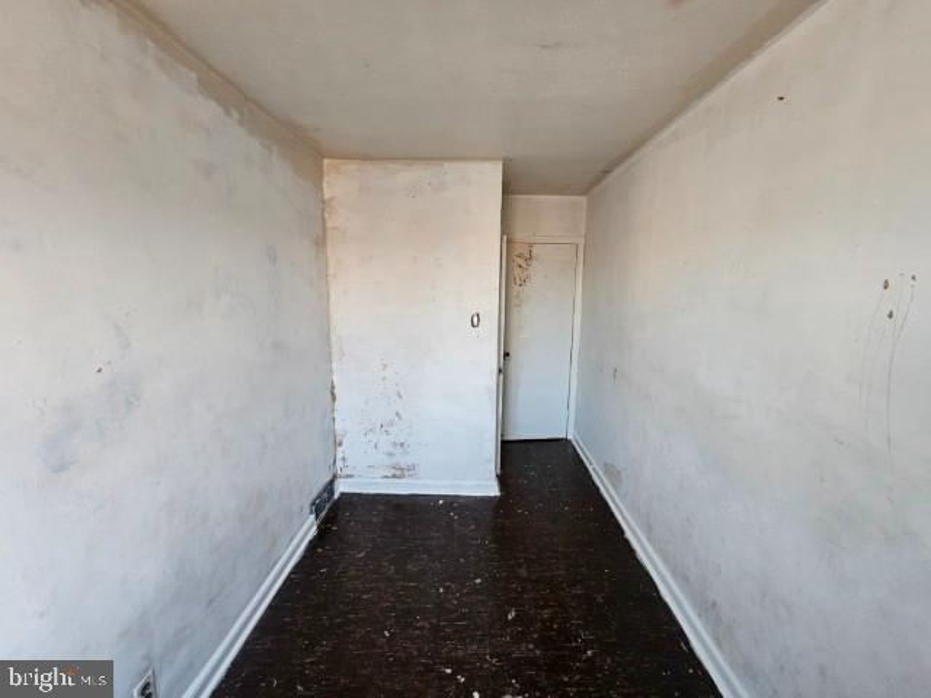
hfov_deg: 106.2
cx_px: 466
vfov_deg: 89.9
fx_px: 350
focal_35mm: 13
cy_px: 349
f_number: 2.2
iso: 320
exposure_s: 1/40
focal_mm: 2.2
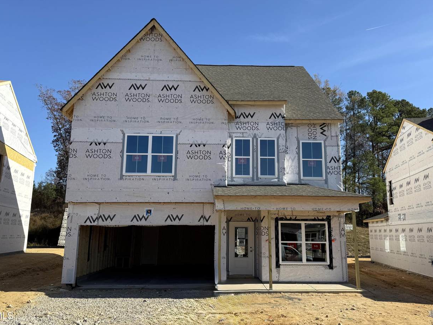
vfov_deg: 54.9
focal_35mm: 25
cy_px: 162
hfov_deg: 69.4
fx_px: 313
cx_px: 212
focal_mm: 6.76
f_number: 1.78
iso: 80
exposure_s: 1/4167
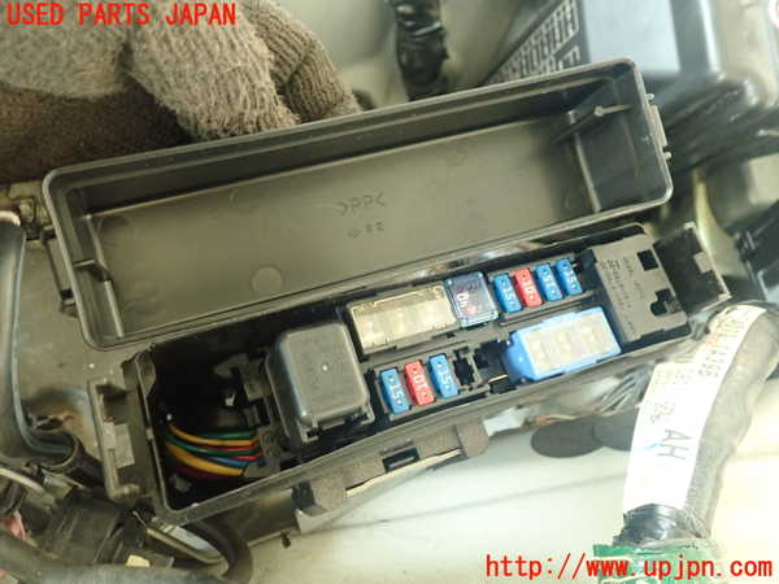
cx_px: 390
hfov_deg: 60.0
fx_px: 675
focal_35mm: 30
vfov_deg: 46.8
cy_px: 292
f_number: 2.3
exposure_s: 1/30
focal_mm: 5.5
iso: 500
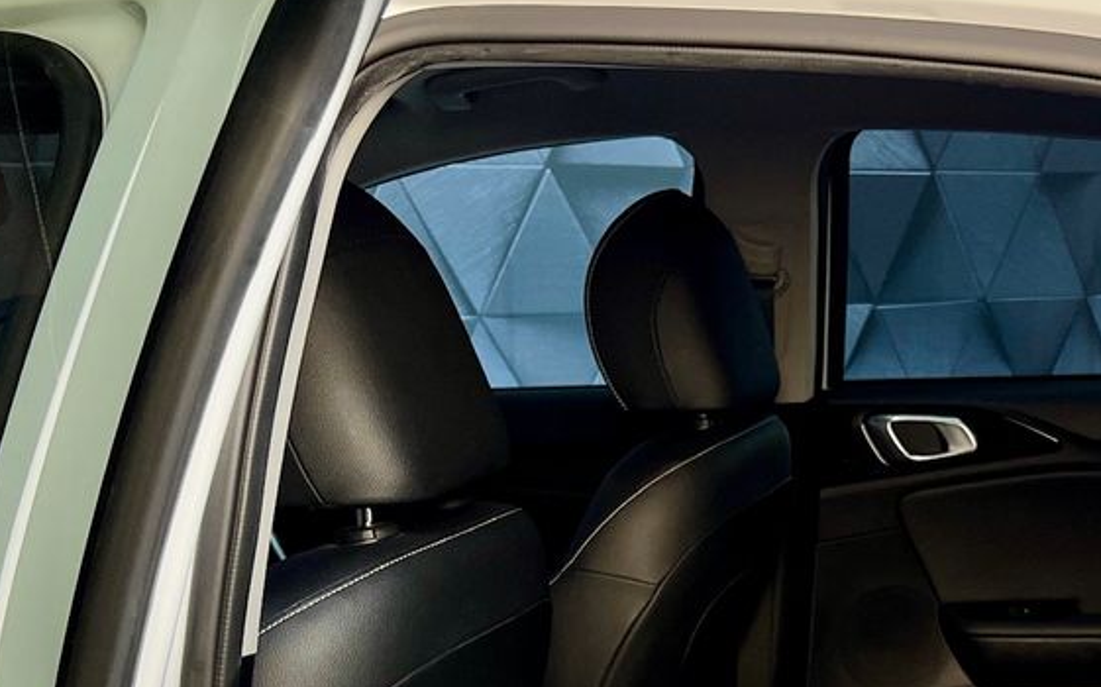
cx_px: 836
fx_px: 1769
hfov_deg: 33.8
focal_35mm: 59
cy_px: 856
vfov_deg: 20.4
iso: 100
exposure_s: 1/100
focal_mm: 5.7
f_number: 1.5
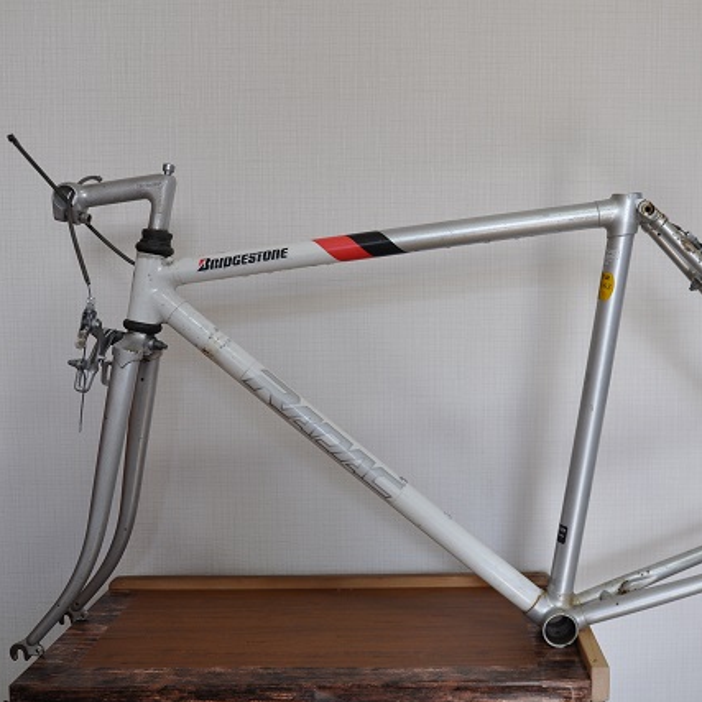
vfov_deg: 41.3
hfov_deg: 40.9
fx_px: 933
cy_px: 351
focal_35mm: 41
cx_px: 450
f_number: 5
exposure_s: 1/100
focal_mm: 21
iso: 400
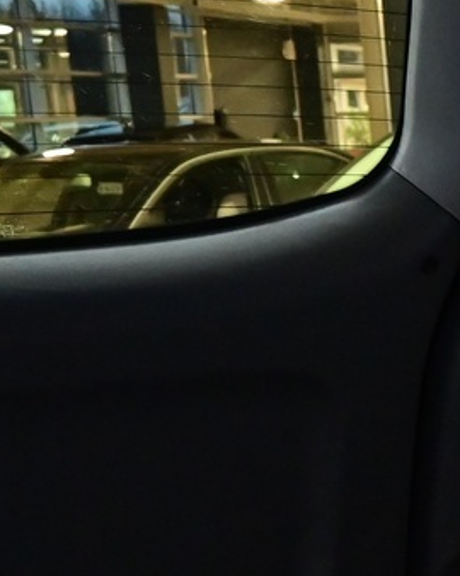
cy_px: 588
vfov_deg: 17.3
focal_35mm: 108
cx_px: 980
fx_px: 1840
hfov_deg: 12.3
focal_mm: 16
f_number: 3.5
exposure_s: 1/25
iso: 2200
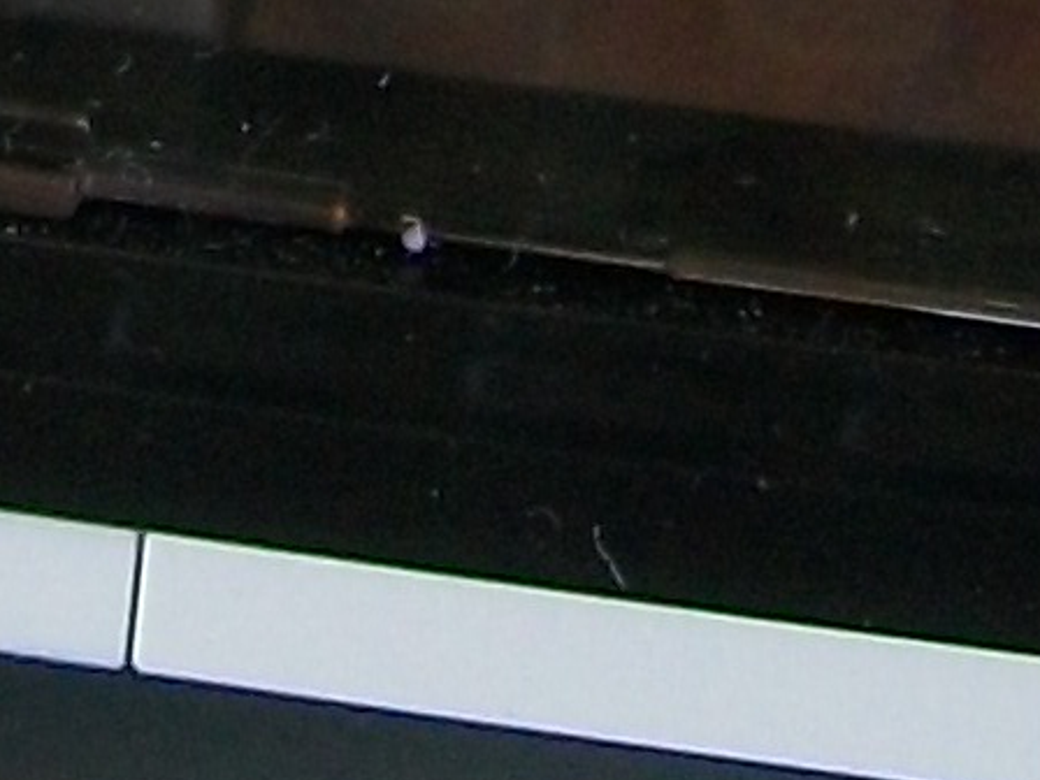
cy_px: -1321
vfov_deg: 5.4
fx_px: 7872
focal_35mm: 262
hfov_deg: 7.3
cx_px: -819
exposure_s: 1/60
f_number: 2.7
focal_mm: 6
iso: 80
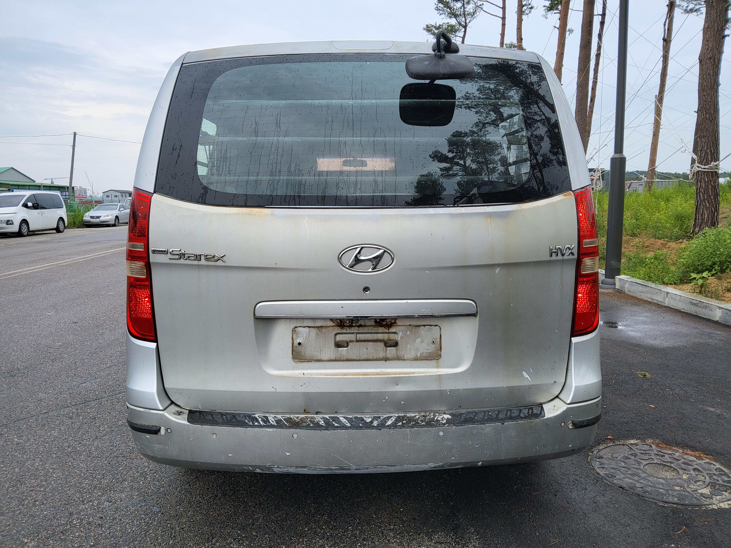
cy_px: 274
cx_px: 366
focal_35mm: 26
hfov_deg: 67.3
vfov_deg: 53.1
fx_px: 549
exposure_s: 1/136
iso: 12
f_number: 1.8
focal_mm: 3.98
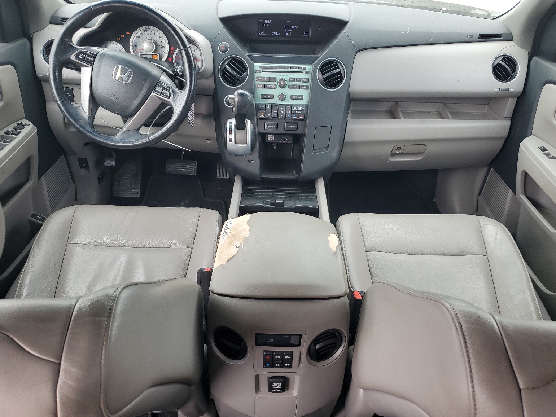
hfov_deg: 65.3
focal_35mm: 27
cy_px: 206
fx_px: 434
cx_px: 285
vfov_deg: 51.4
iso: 50
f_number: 1.5
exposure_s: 1/154
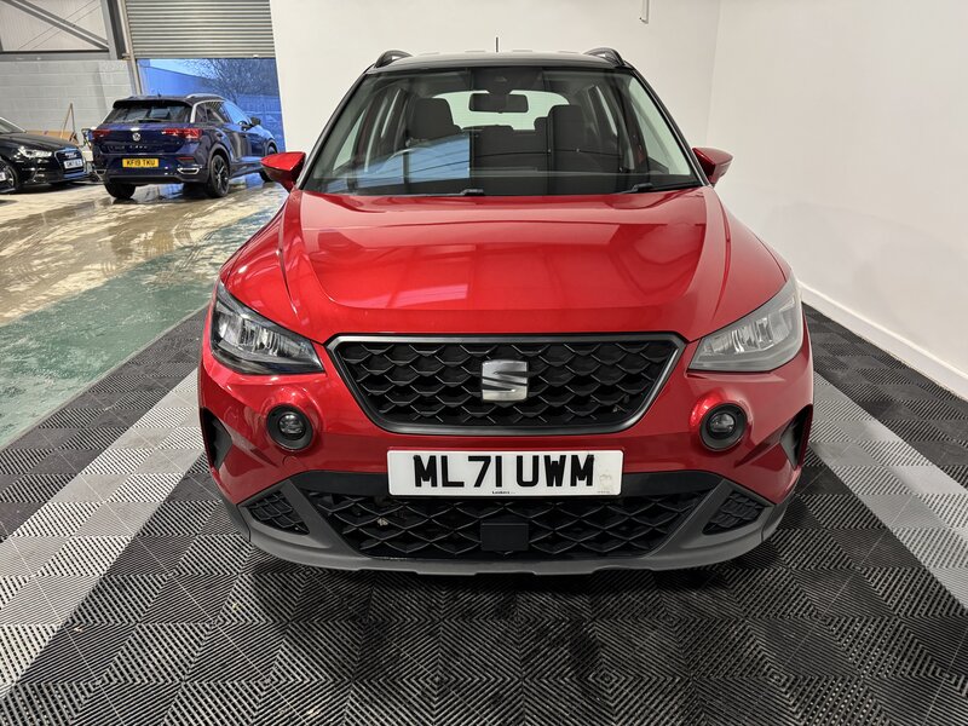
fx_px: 671
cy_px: 363
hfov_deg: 71.6
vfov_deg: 56.8
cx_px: 484
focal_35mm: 24
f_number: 1.78
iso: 500
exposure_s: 1/50
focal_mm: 6.76
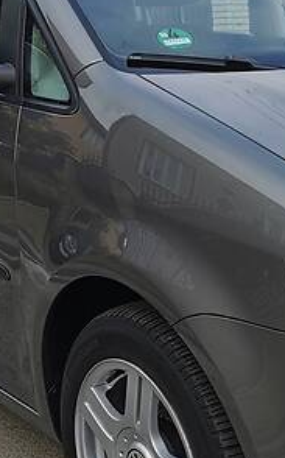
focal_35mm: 78
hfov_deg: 16.1
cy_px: 199
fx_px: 972
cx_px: 332
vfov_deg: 26.5
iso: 50
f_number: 1.8
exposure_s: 1/876
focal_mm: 5.6
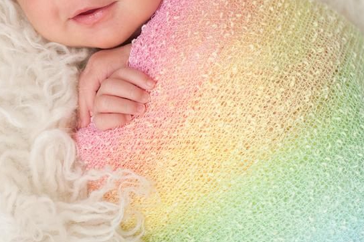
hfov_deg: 13.9
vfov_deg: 9.3
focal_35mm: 147
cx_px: 49
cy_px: 56
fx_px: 1485
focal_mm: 50
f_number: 3.5
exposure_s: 1/200
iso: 400
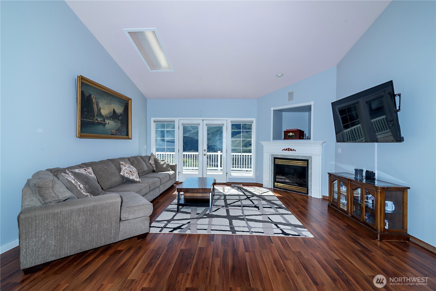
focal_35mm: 16
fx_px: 194
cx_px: 218
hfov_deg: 96.7
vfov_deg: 73.8
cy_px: 146
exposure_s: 1/160
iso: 200
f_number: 9
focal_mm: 16
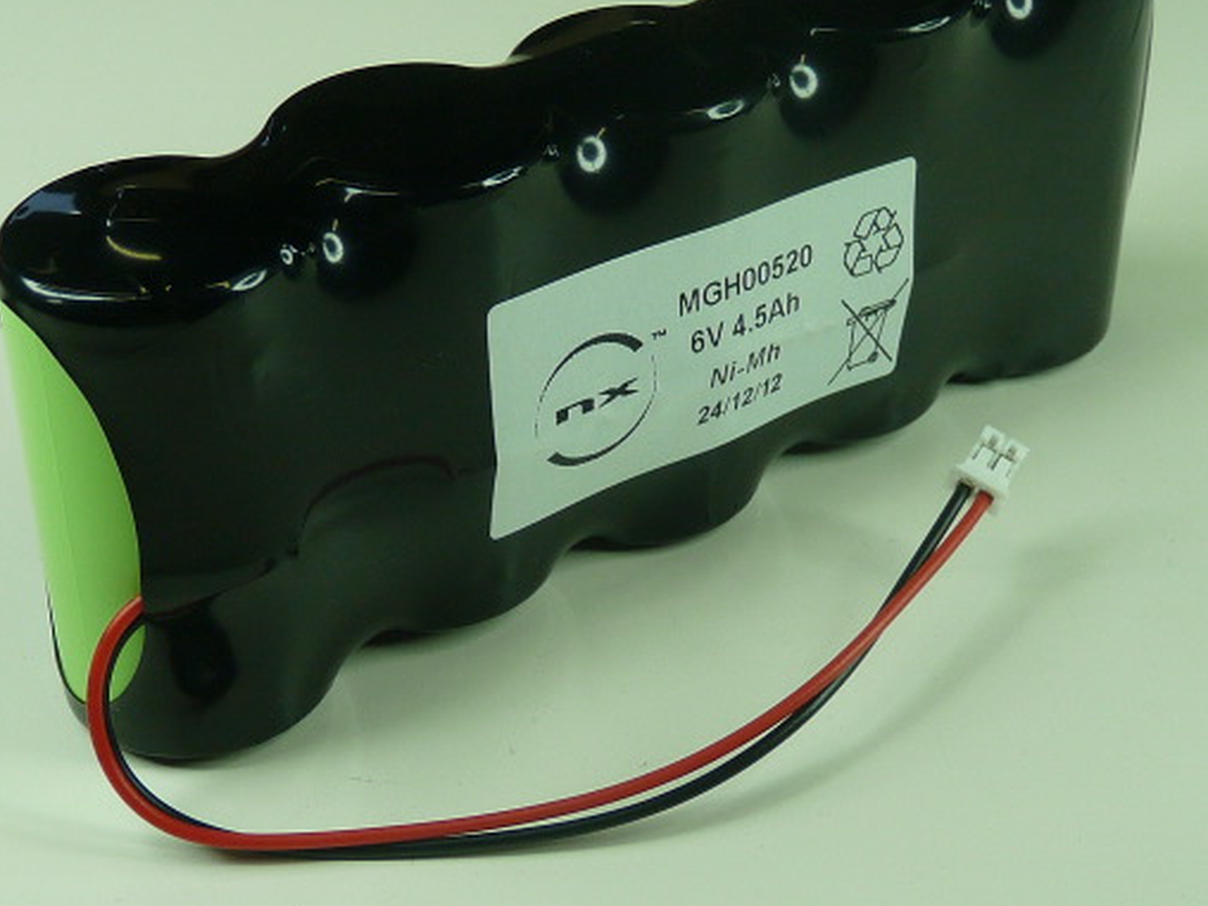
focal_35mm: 63
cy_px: 371
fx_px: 2199
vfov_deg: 23.3
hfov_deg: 30.7
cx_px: 554
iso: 100
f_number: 2.8
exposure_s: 1/80
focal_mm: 5
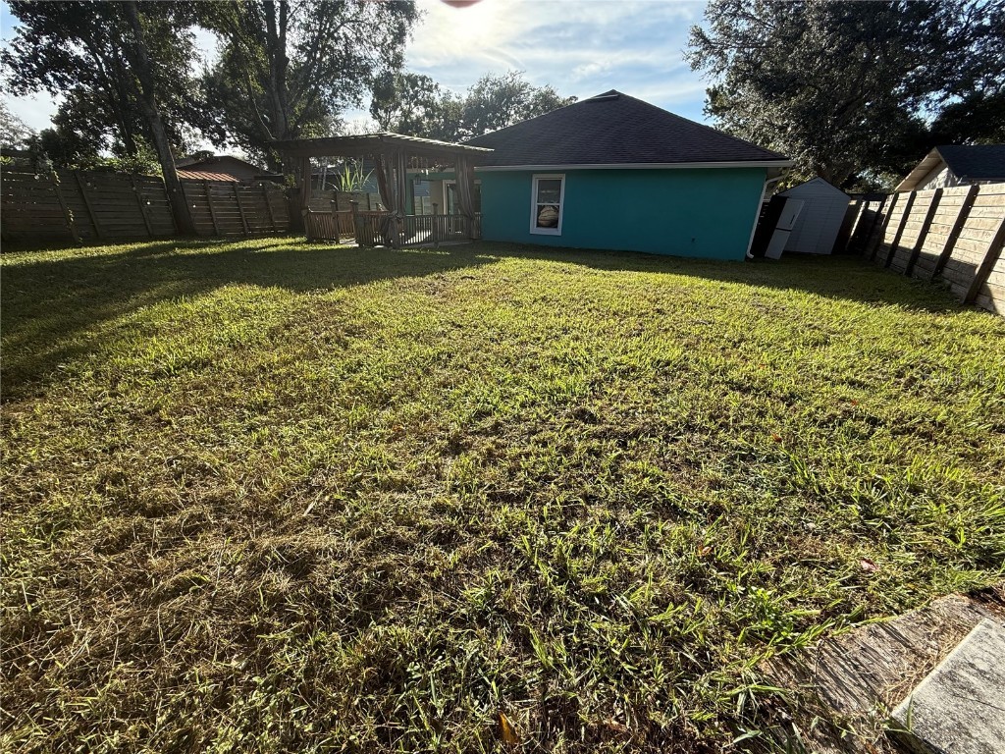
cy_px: 377
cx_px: 502
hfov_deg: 102.1
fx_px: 406
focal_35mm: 14
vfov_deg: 85.7
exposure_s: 1/820
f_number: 2.2
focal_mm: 2.22
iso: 50
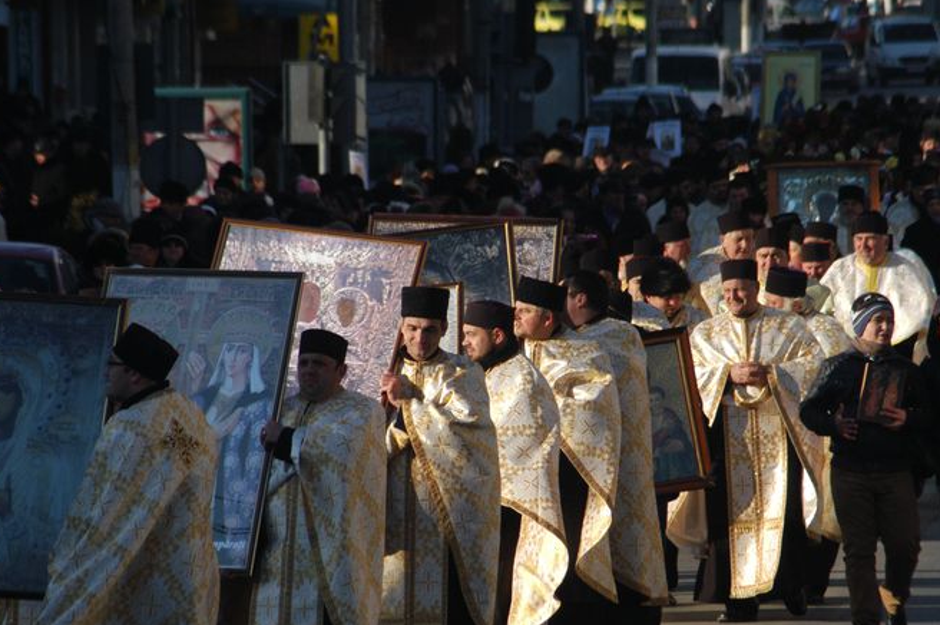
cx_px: 487
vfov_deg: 3.2
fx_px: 11269
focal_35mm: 432
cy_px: 371
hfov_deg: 4.8
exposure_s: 1/750
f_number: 7.1
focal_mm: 210
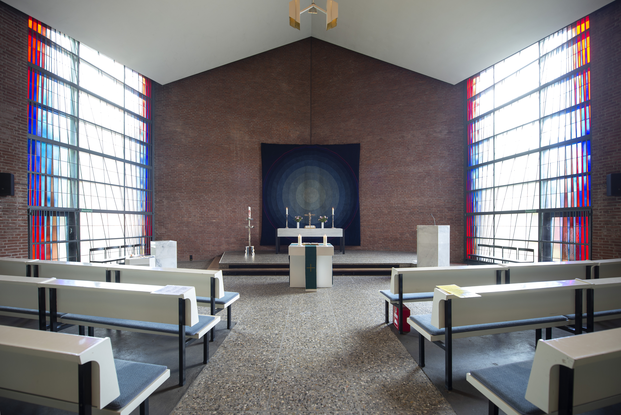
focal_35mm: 14
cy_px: 208
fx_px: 242
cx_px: 310
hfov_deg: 104.2
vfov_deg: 81.3
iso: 100
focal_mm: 14
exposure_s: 1/6
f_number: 3.5
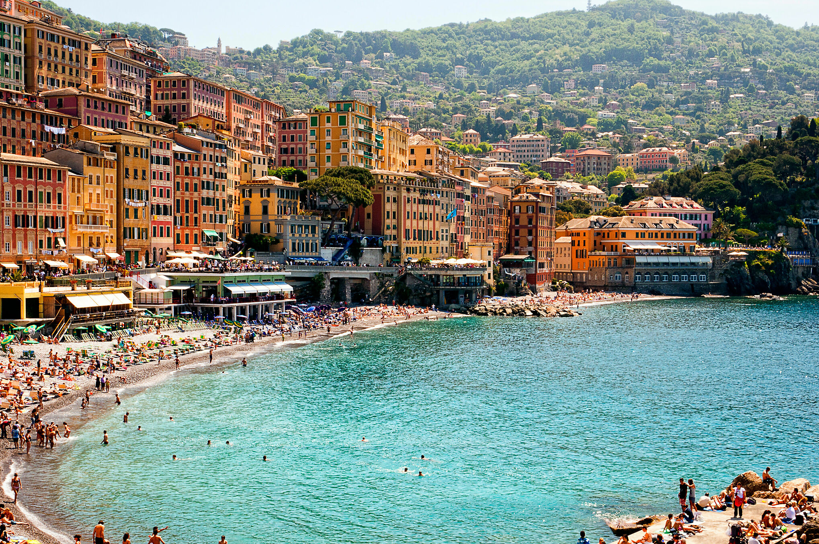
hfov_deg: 37.6
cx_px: 415
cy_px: 310
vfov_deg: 25.4
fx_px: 1204
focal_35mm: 53
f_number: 29
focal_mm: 30
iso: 200
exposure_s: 1/40
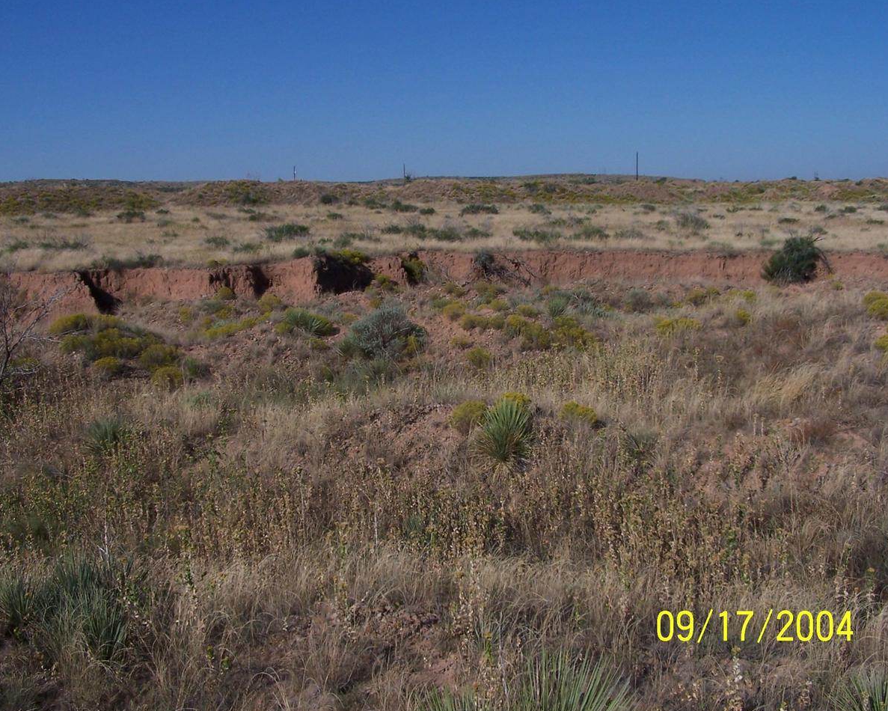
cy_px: 356
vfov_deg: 37.3
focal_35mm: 40
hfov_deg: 45.8
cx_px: 429
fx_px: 1051
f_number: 5.6
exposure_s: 1/750
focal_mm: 6.3
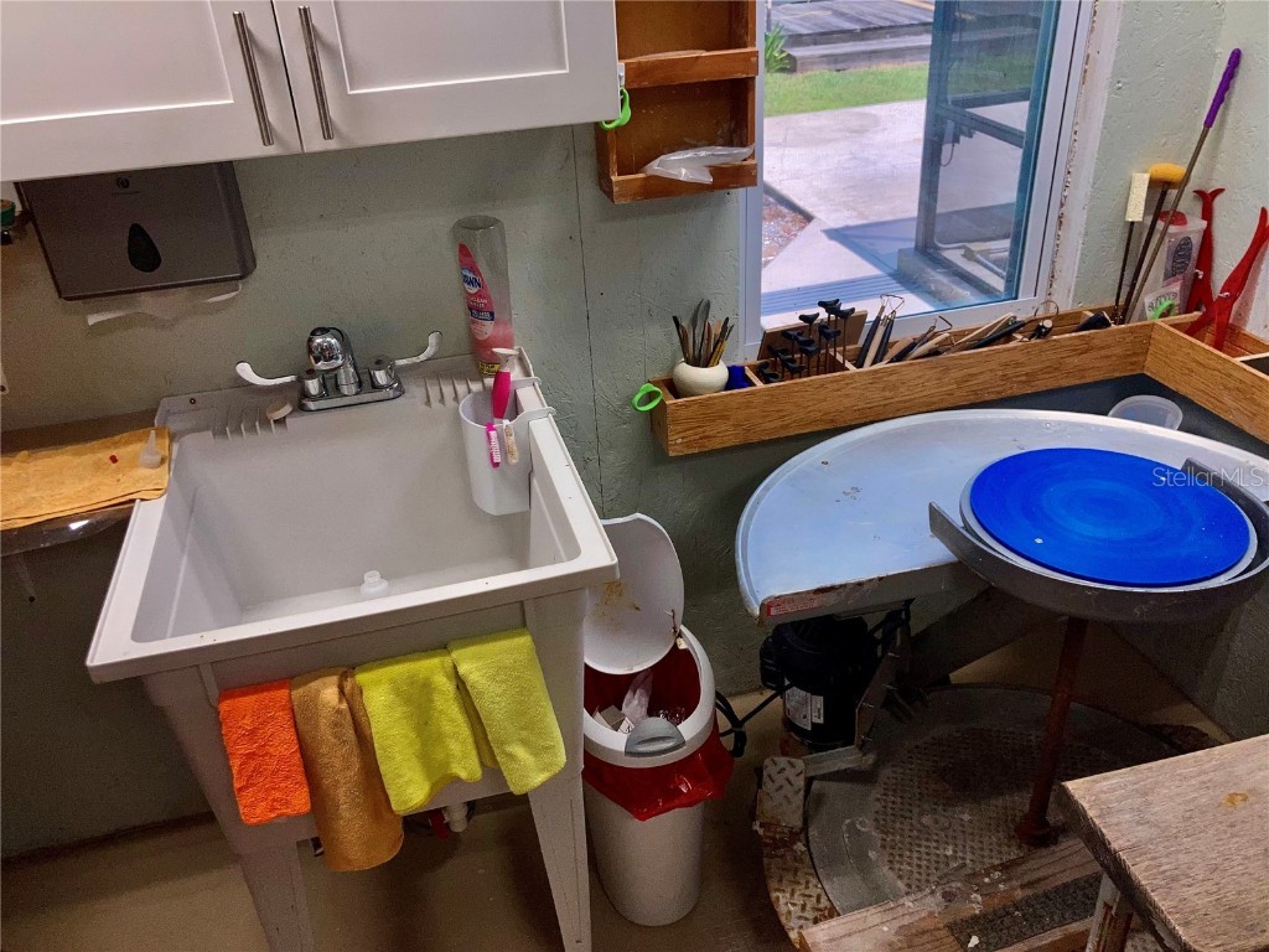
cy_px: 476
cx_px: 634
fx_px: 1026
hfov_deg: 63.4
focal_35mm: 28
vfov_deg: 49.7
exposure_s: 1/1263
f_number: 1.8
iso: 20
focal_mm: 3.99
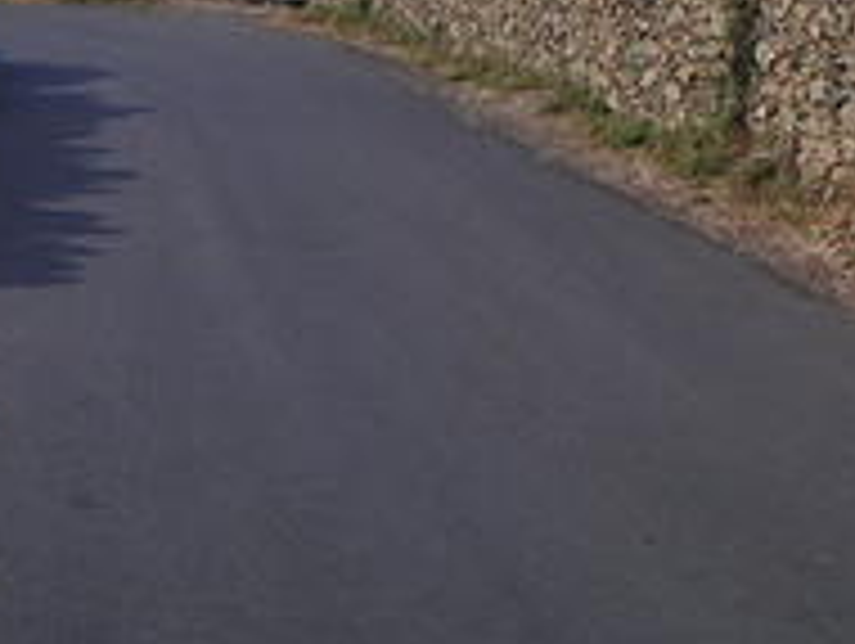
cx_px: 778
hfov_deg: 19.2
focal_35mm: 100
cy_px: -124
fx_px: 2473
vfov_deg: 14.4
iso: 50
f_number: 2.8
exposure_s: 1/750
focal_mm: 6
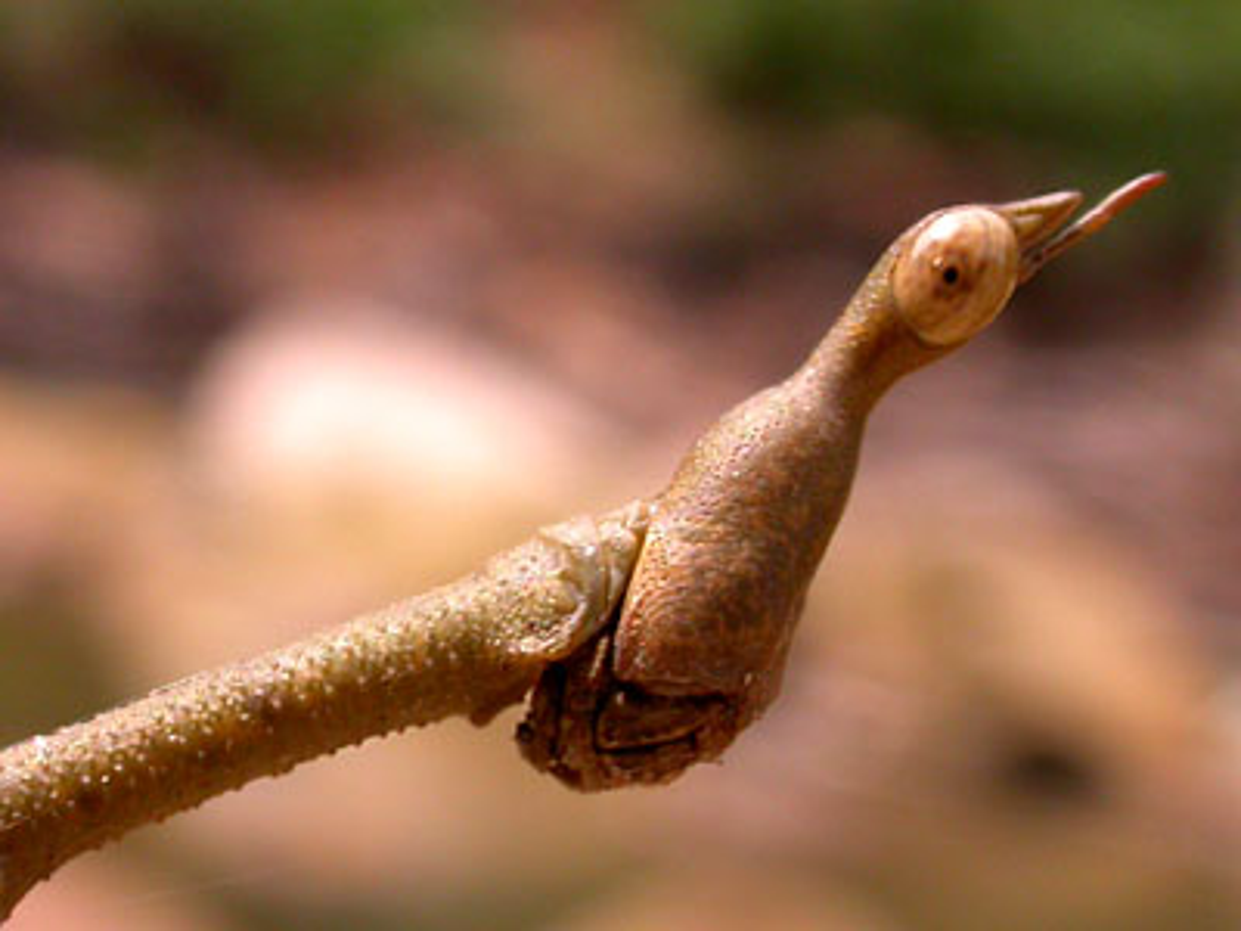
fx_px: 2796
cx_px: 620
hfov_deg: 25.0
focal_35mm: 78
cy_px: 466
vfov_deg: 18.9
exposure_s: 1/186
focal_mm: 16.2
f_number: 7
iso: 100
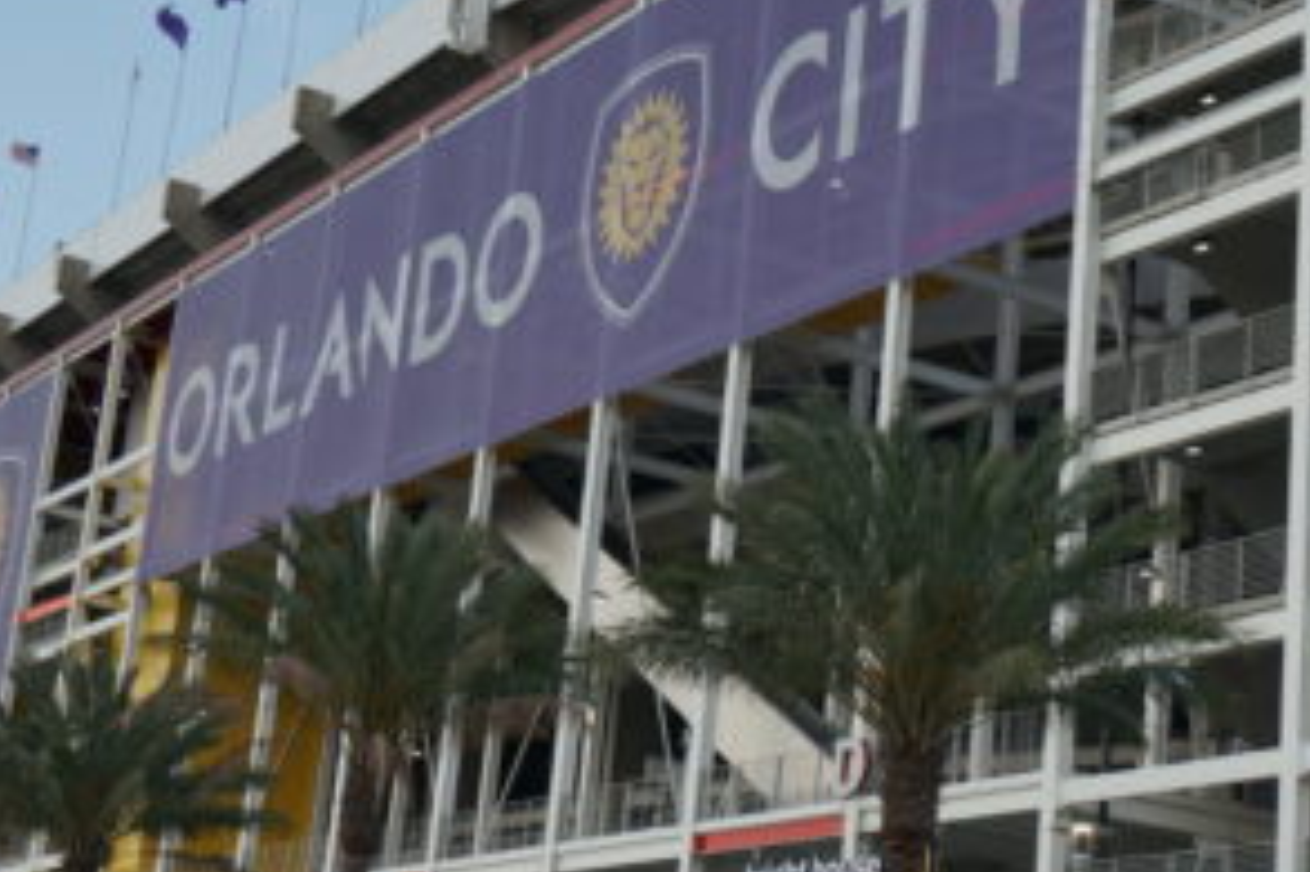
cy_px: 371
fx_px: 2801
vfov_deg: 17.7
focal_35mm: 77
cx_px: 798
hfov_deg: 26.3
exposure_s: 1/100
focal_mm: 25
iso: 100
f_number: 7.1
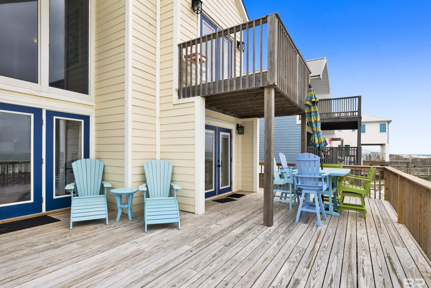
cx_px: 213
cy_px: 150
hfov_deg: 86.9
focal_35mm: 19
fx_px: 227
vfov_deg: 64.5
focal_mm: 17
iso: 400
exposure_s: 1/500
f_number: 11
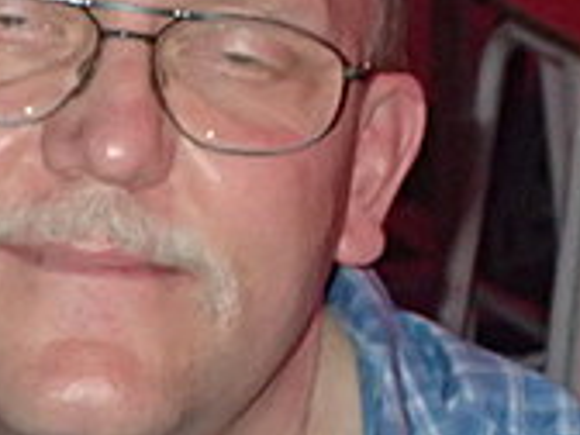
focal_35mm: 233
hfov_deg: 8.4
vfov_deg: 6.4
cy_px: 425
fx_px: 3904
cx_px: -110
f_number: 3.2
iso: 800
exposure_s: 1/50
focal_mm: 8.99
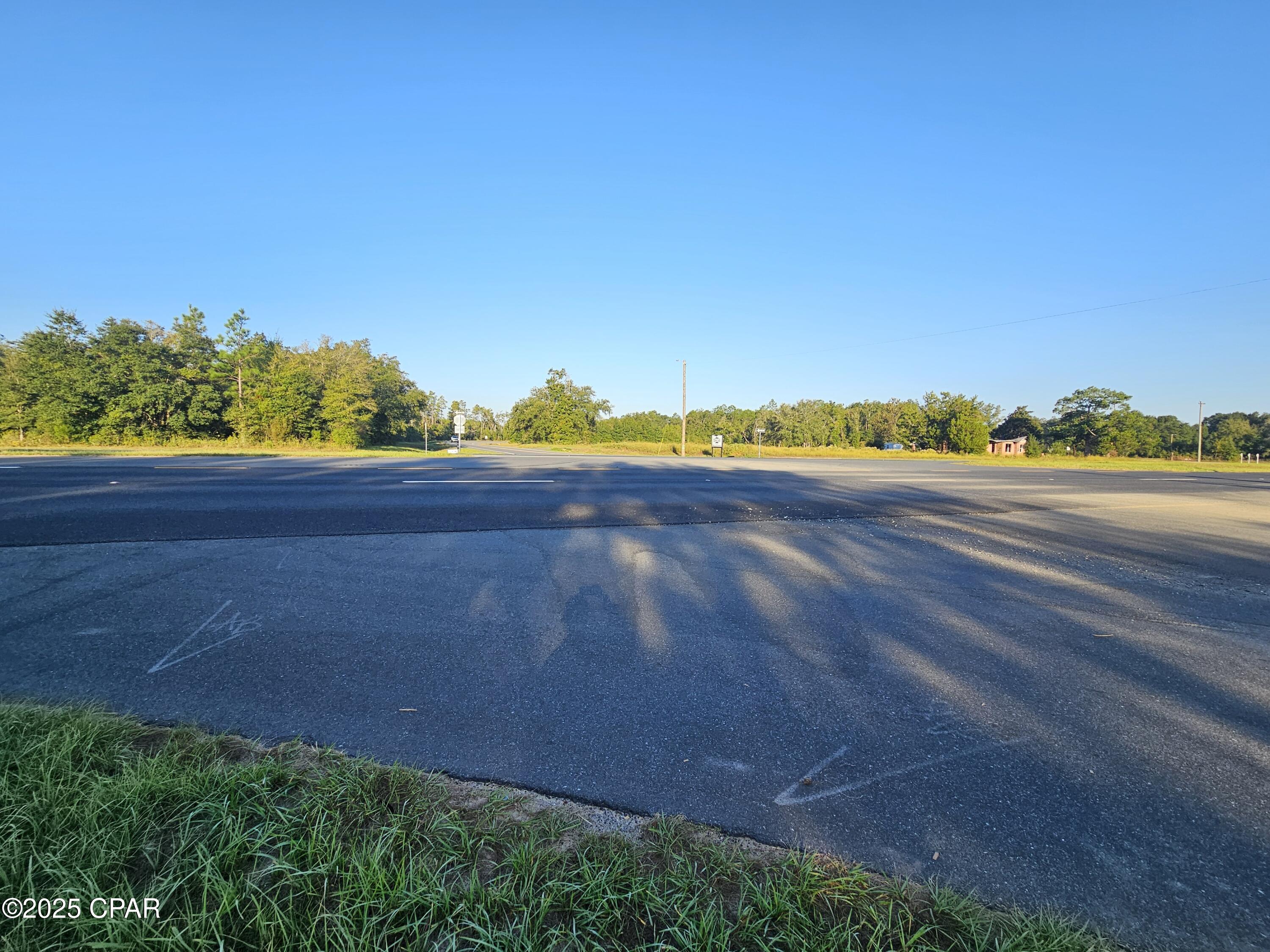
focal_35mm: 13
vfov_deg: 89.9
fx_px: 477
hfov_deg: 106.2
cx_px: 635
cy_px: 476
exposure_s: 1/883
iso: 50
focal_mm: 2.2
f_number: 2.2
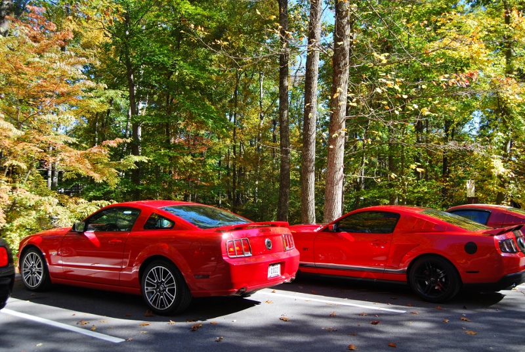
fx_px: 504
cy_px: 176
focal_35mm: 34
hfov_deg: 55.0
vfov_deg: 38.5
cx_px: 262
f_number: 5.6
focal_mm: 23
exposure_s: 1/125
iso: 110
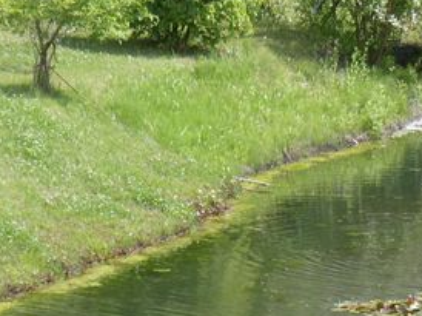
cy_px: 205
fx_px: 3666
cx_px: 407
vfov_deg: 4.9
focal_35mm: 301
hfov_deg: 6.6
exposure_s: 1/200
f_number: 5
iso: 80
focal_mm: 18.46
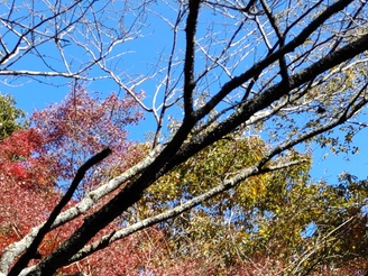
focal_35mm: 76
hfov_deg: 24.9
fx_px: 808
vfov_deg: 17.9
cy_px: 376
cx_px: 39
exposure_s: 1/362
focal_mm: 4.8
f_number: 1.79
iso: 50
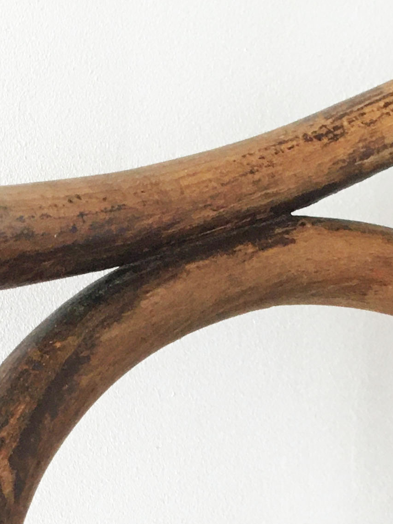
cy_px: 774
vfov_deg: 17.3
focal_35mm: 103
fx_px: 1559
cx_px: 110
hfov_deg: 14.3
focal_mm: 4.15
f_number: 2.2
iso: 125
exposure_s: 1/33
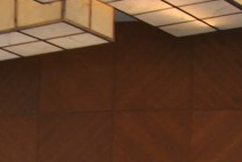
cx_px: -219
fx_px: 1090
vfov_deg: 7.8
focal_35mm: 162
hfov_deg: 11.6
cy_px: 399
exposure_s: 1/30
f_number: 3.5
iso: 200
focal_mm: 20
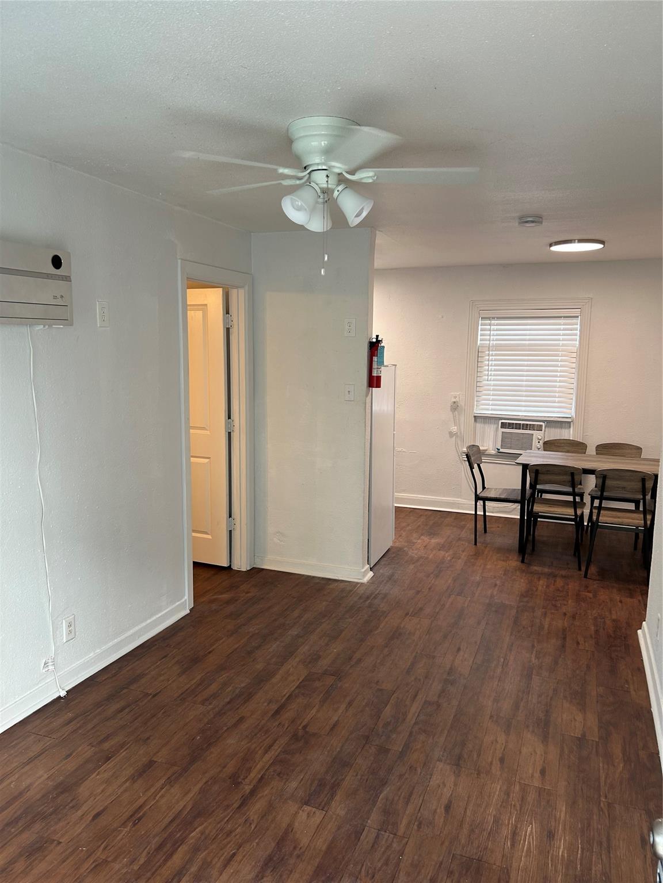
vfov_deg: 67.3
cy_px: 442
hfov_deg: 53.1
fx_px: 664
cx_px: 332
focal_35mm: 26
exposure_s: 1/60
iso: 80
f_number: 1.5
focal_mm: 5.7
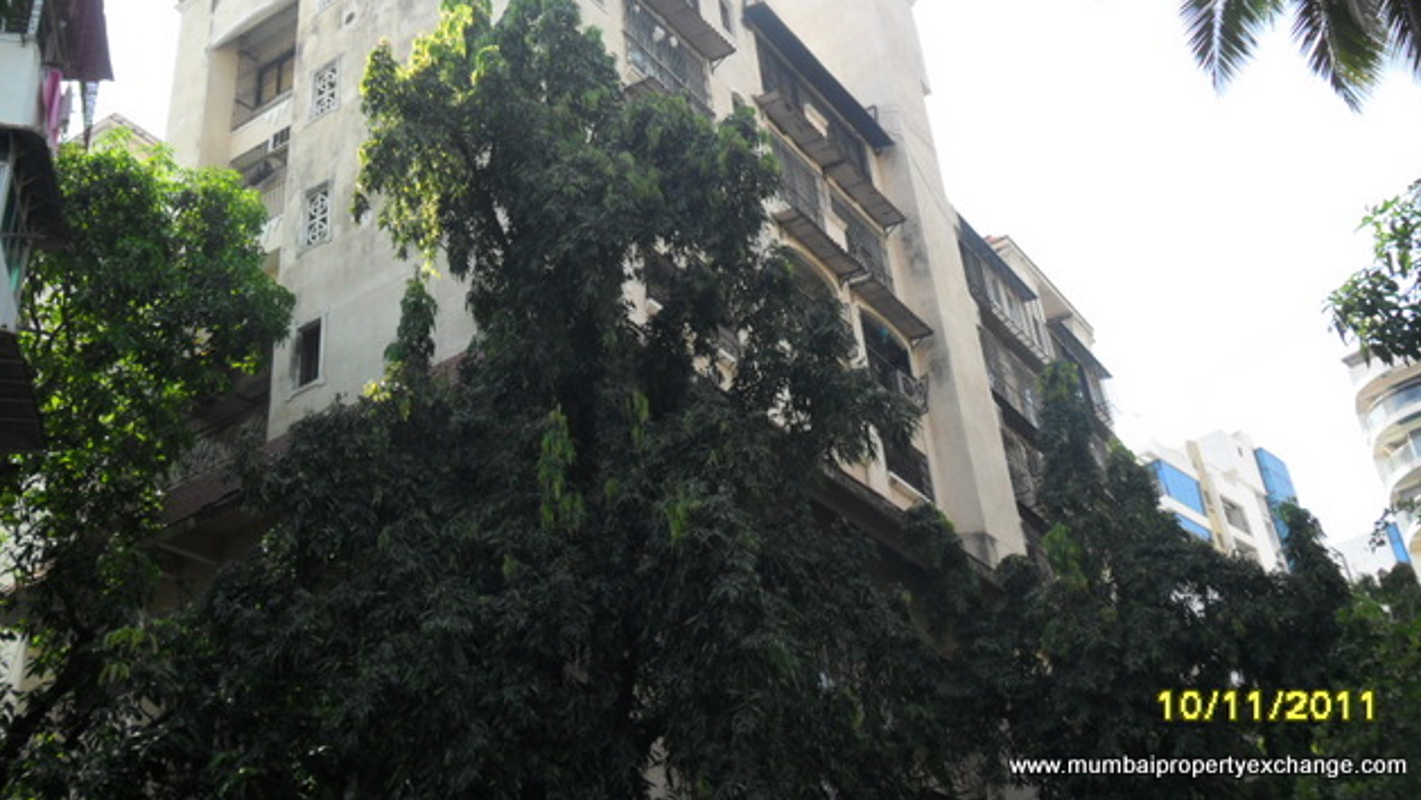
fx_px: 1545
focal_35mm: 41
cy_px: 267
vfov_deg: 28.8
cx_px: 721
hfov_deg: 49.4
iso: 100
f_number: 4
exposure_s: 1/250
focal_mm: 6.6
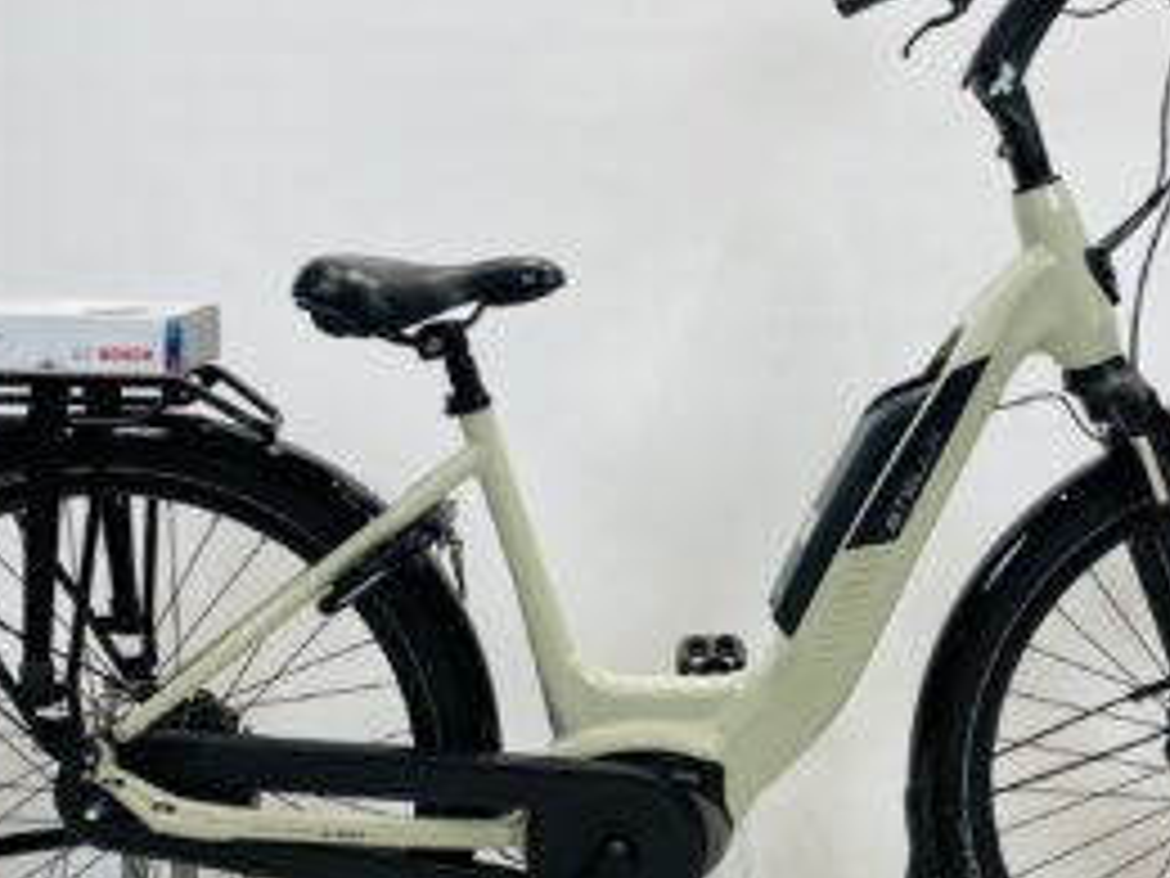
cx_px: 729
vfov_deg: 32.2
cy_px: 455
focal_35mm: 45
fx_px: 1521
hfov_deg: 41.8
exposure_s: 1/100
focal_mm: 4.25
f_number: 1.8
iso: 40
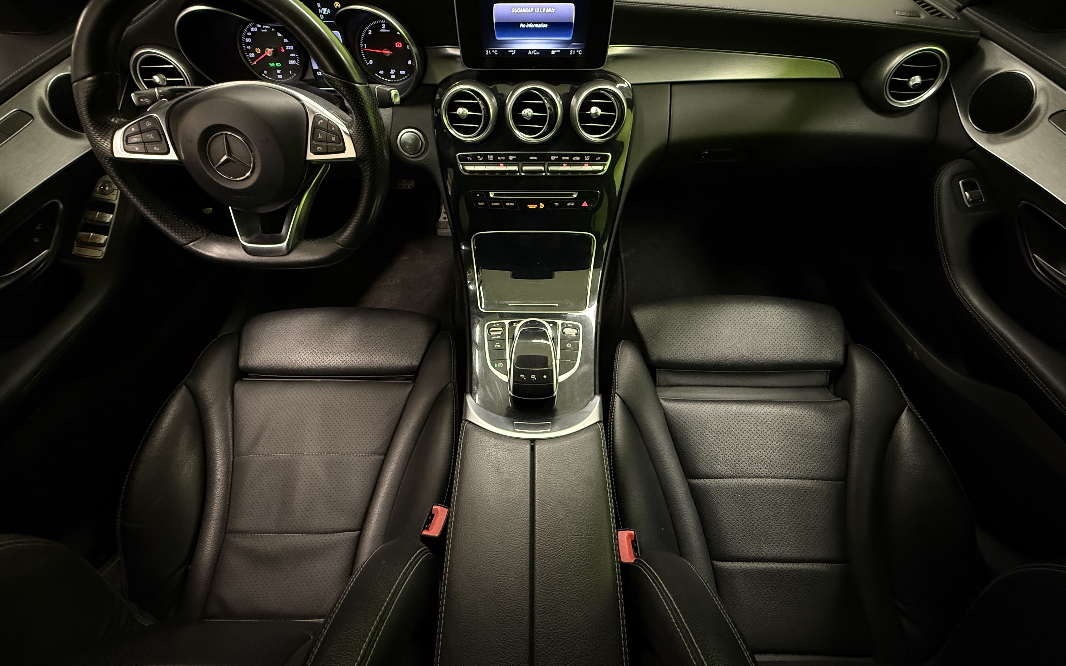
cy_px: 288
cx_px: 530
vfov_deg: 74.4
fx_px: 436
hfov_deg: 101.5
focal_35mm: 15
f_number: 2.2
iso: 800
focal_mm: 2.22
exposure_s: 1/50
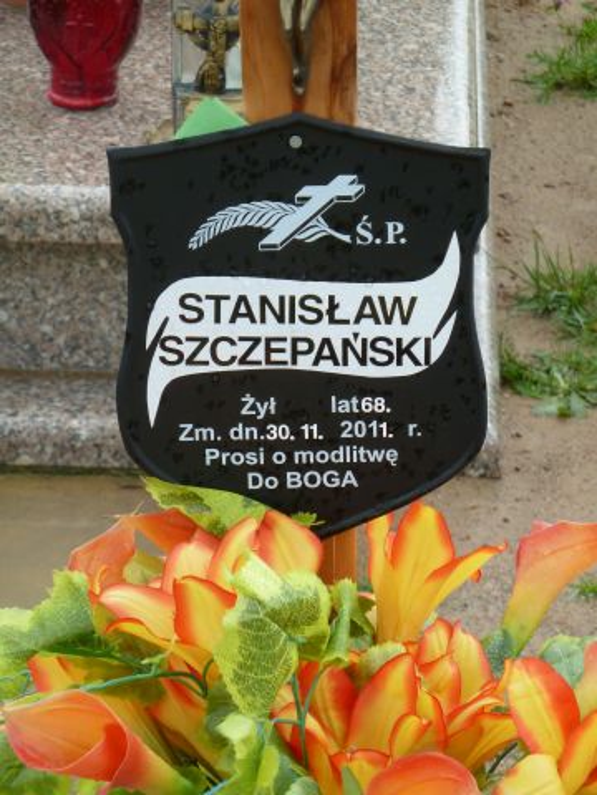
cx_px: 298
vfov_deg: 10.9
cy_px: 398
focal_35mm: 182
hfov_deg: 8.2
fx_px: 4185
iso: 200
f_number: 4.5
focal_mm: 29.9
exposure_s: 1/125
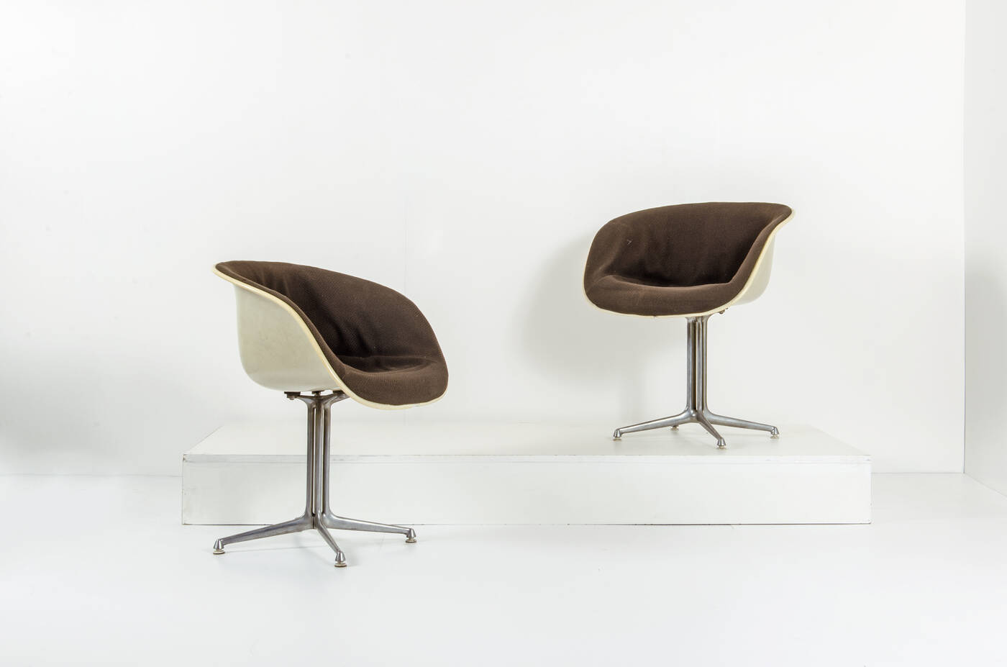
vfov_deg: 25.6
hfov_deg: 37.9
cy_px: 334
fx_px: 1465
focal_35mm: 52
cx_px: 504
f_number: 18
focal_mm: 35
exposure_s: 1/200
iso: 100
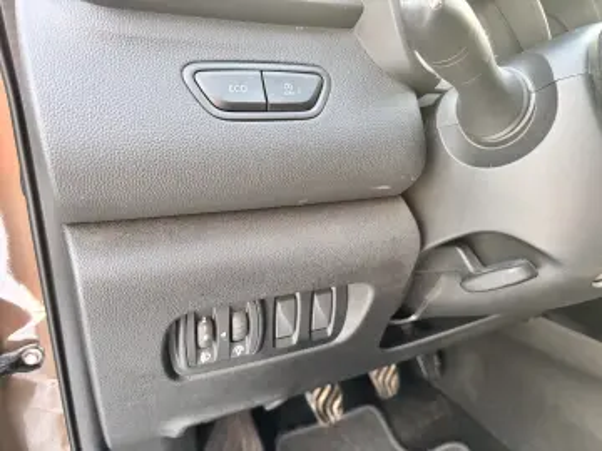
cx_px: 301
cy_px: 226
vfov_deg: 53.1
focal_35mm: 26
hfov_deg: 67.3
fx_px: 452
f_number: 1.6
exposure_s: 1/60
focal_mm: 5.96
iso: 250
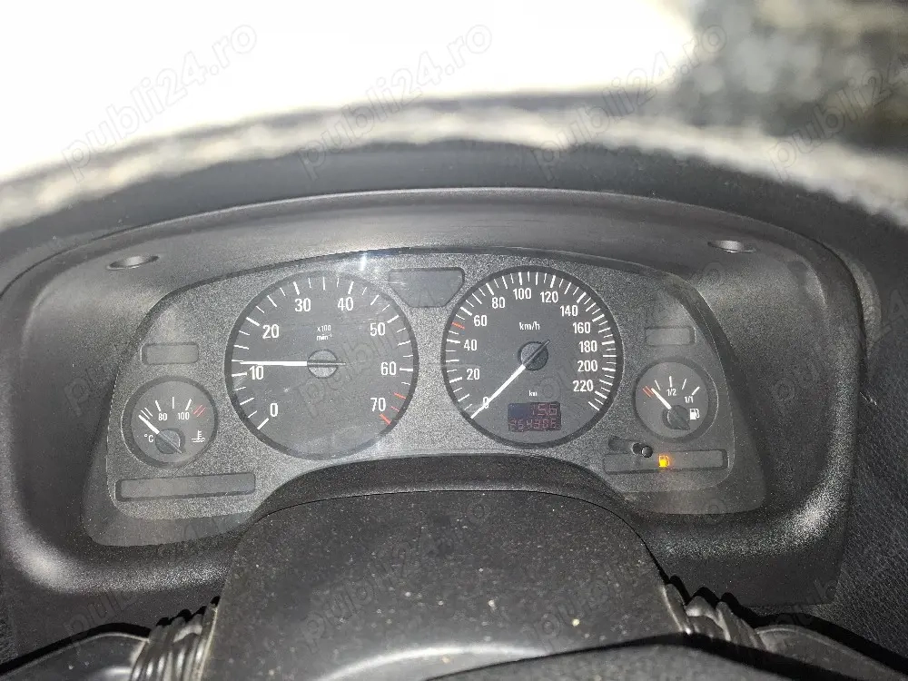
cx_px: 454
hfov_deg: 73.9
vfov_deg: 58.9
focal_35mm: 23
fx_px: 603
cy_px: 340
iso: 250
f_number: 1.8
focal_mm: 5.54
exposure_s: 1/100
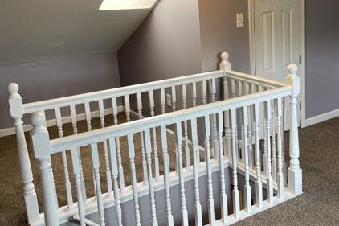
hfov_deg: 47.1
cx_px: 206
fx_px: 386
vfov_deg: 32.4
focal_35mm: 41
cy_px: 80
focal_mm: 5.1
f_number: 1.6
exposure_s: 1/60
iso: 80
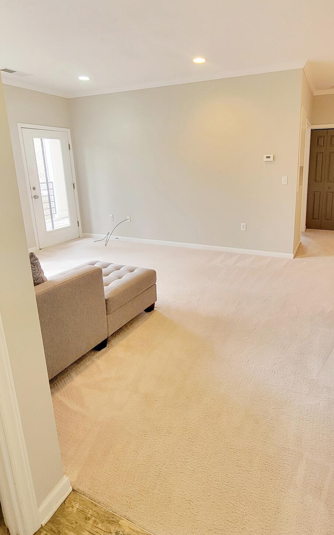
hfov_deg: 61.6
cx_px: 203
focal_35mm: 19
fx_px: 277
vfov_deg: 87.6
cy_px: 234
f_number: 2.2
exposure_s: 1/60.2
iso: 320
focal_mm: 2.2
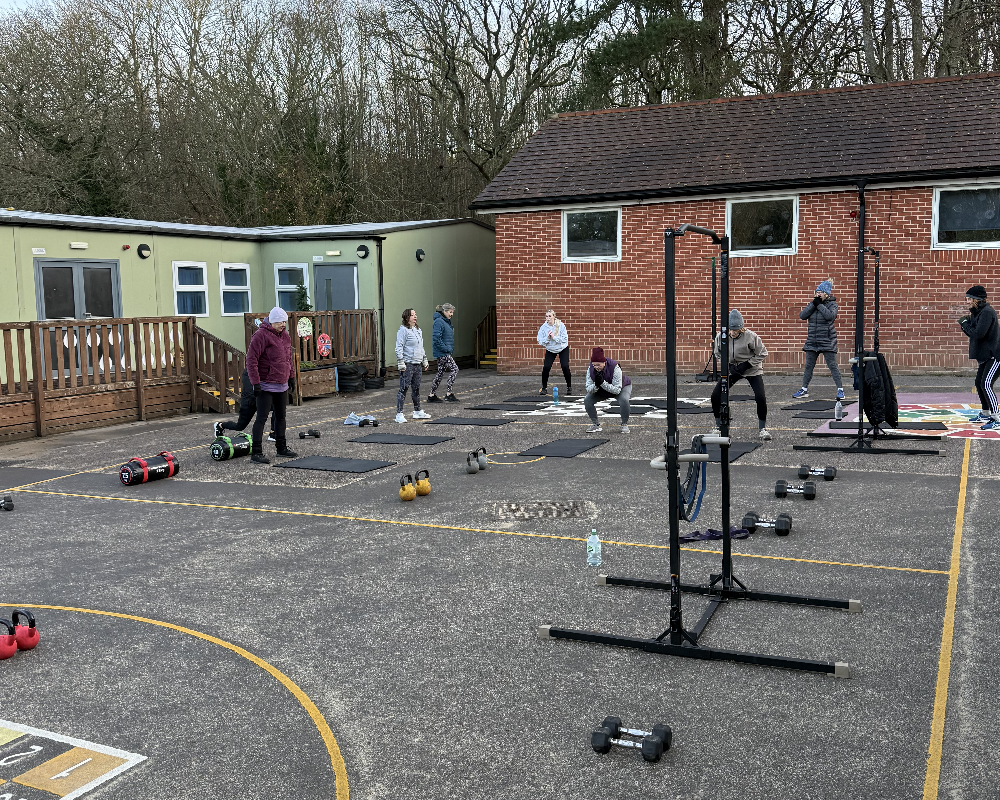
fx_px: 947
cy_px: 408
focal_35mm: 32
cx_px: 500
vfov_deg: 45.8
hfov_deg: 55.7
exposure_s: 1/470
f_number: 1.78
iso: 100
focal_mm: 6.76
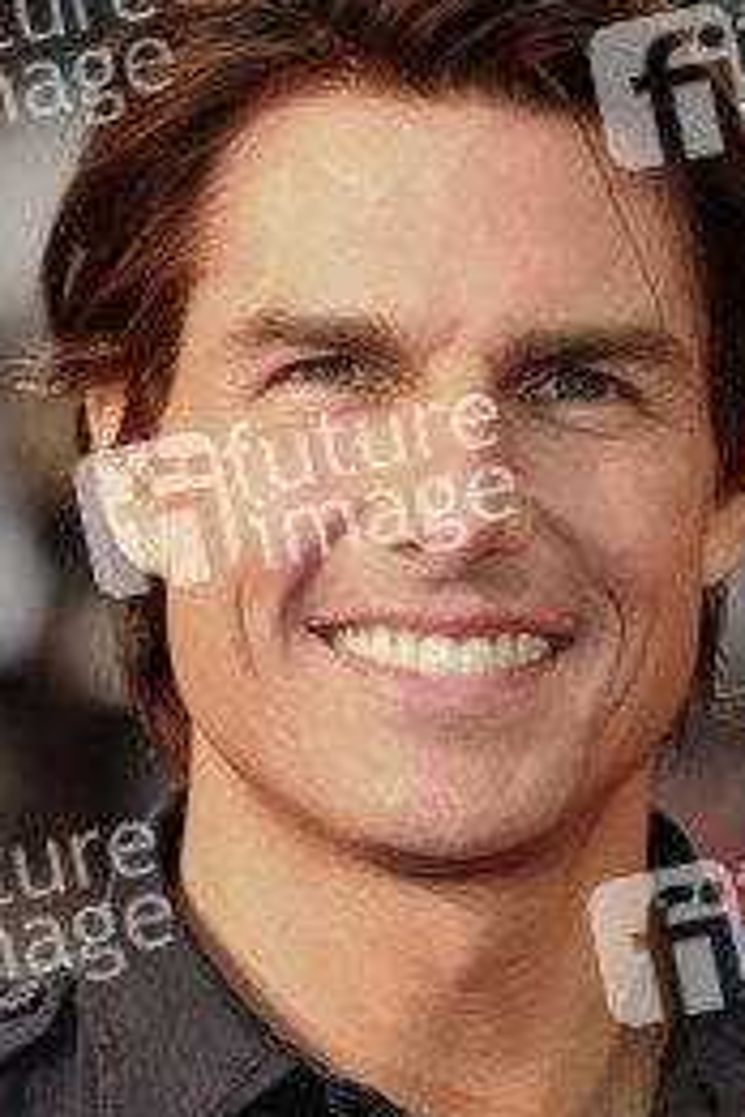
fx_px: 9281
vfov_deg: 6.9
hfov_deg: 4.6
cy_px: 710
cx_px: 422
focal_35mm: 299
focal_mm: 130
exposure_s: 1/160
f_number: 5
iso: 400
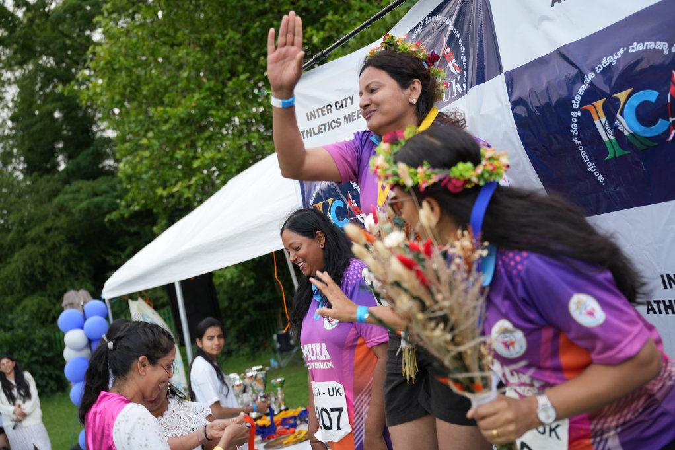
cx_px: 338
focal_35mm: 37
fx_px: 695
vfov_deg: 35.8
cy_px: 225
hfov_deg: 51.8
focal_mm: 37.1
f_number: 2.8
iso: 250
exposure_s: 1/400
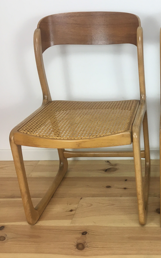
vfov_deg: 47.2
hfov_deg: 28.9
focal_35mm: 42
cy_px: 127
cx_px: 155
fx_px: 295
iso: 32
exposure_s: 1/33
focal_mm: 4.15
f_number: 2.2
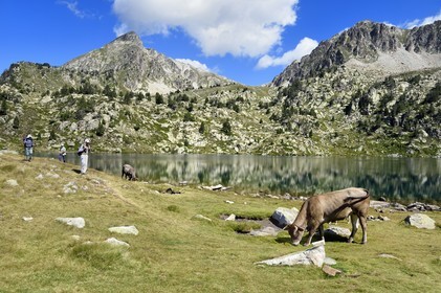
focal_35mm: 30
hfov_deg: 62.0
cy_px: 146
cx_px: 220
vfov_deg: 43.5
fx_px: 367
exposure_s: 1/200
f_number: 13
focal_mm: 30
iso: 200
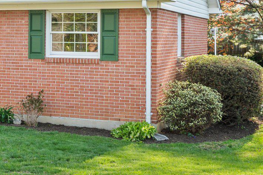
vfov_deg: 15.8
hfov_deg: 21.8
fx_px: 628
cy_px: 51
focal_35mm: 86
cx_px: -58
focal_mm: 20
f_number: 9
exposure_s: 1/20
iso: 100
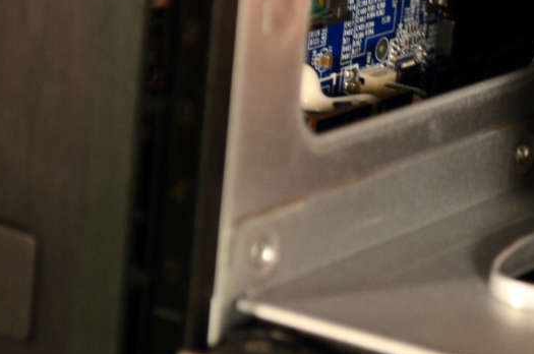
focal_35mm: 200
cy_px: -82
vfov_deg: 6.8
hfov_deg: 10.1
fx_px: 2961
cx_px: 650
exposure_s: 1/40
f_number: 5.6
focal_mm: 50
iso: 800
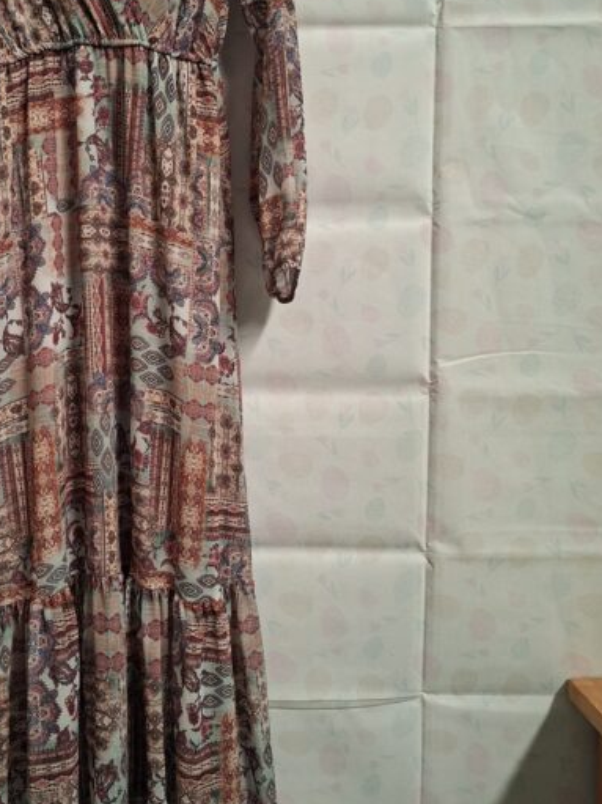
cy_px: 329
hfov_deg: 38.9
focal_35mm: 36
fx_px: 835
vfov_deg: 51.1
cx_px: 174
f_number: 1.8
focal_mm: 5.54
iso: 250
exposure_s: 1/60
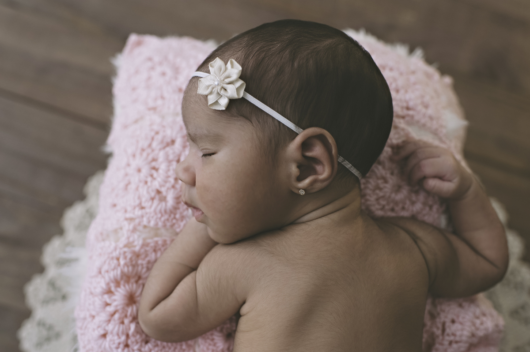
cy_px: 176
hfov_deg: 54.5
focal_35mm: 35
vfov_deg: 37.8
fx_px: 515
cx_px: 265
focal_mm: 35
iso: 400
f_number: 3.5
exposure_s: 1/200
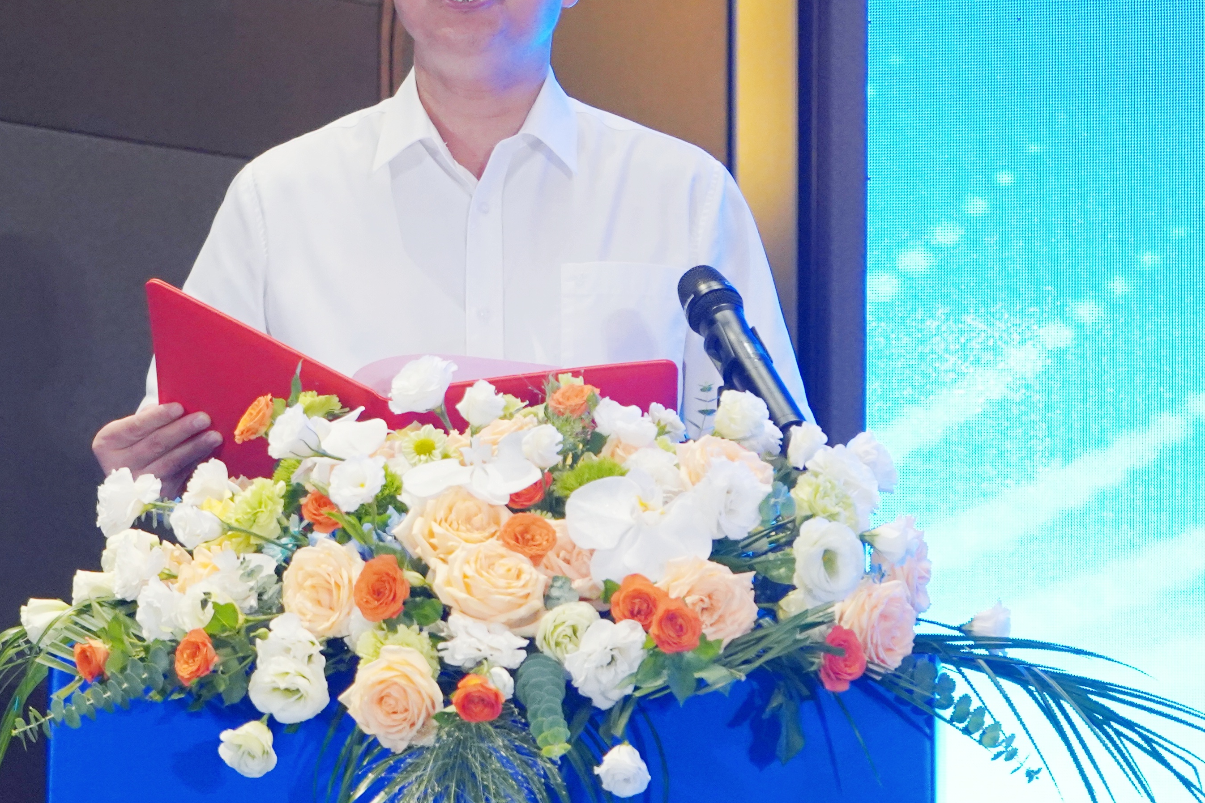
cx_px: 461
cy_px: 380
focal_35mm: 156
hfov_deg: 13.2
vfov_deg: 8.8
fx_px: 5222
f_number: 5.6
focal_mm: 70
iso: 4000
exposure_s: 1/160
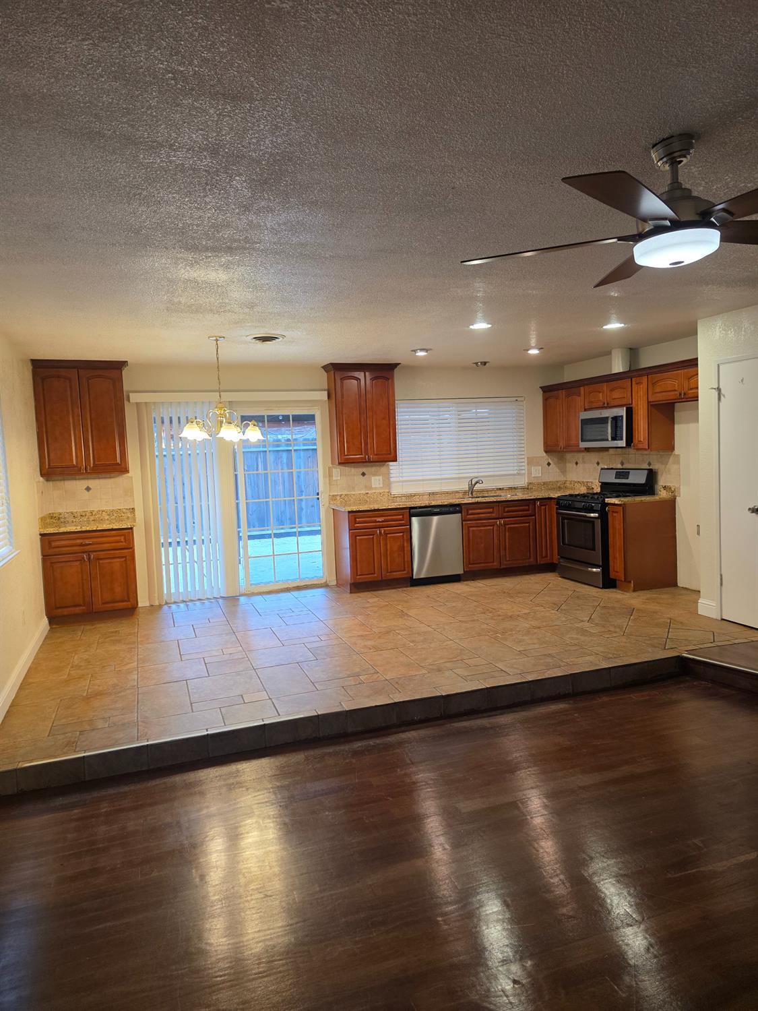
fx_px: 672
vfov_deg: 73.9
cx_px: 379
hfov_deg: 58.9
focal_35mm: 23
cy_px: 506
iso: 320
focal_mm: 6.3
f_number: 1.7
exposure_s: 1/120
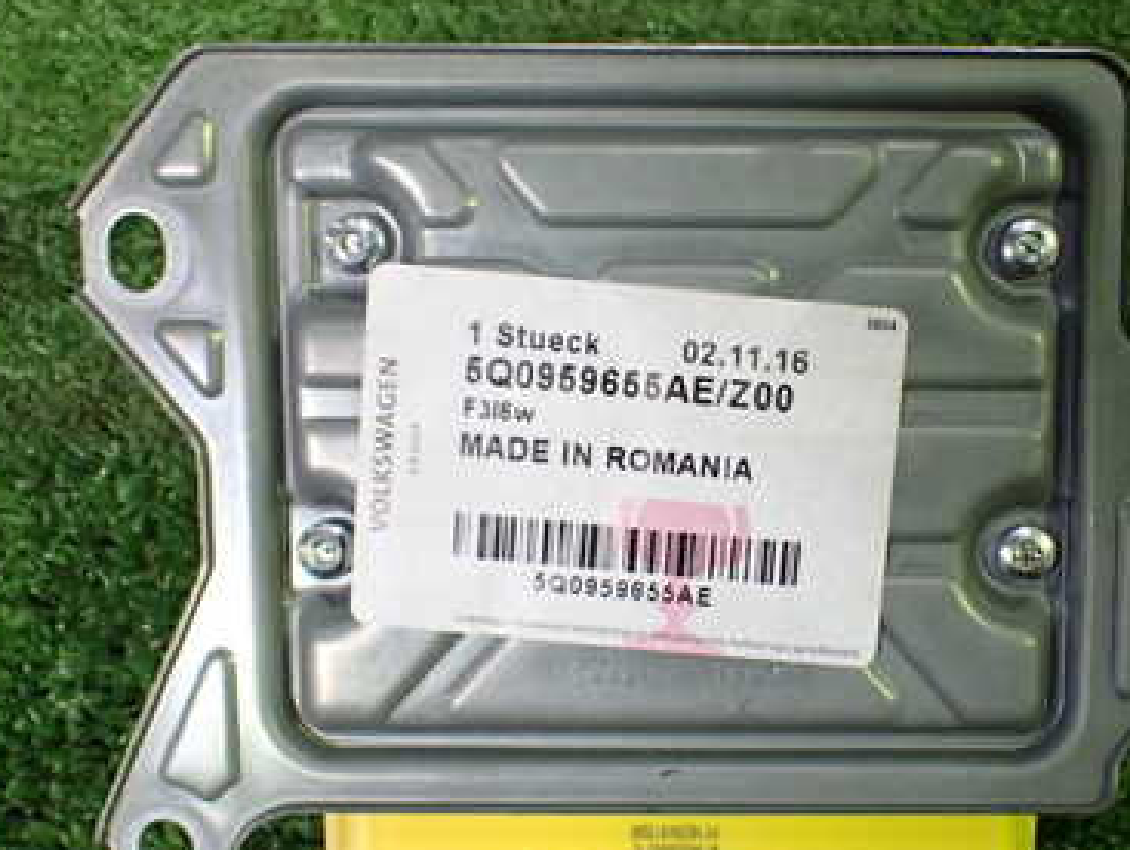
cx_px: 782
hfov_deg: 38.3
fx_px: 1601
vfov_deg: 29.6
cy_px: 530
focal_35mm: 49
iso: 640
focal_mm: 5.4
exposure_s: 1/125
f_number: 2.3
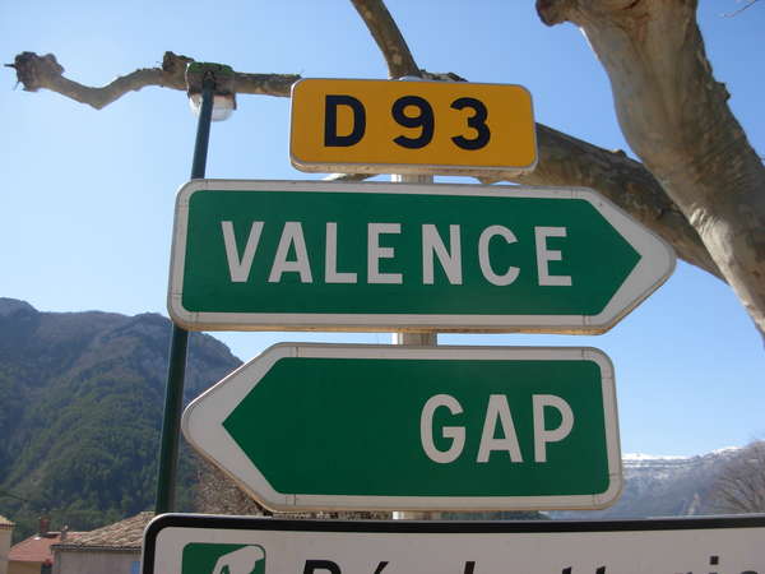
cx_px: 382
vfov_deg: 37.7
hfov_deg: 49.0
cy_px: 287
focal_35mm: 38
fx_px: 840
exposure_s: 1/966
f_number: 2.9
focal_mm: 6.3
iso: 79
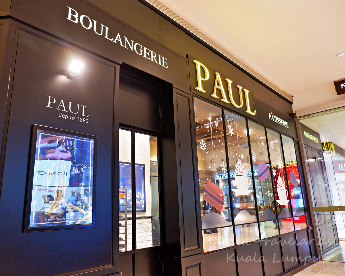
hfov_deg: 65.9
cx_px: 156
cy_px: 138
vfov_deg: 54.9
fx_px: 265
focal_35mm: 26
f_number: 3.5
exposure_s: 1/34
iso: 1250
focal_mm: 15
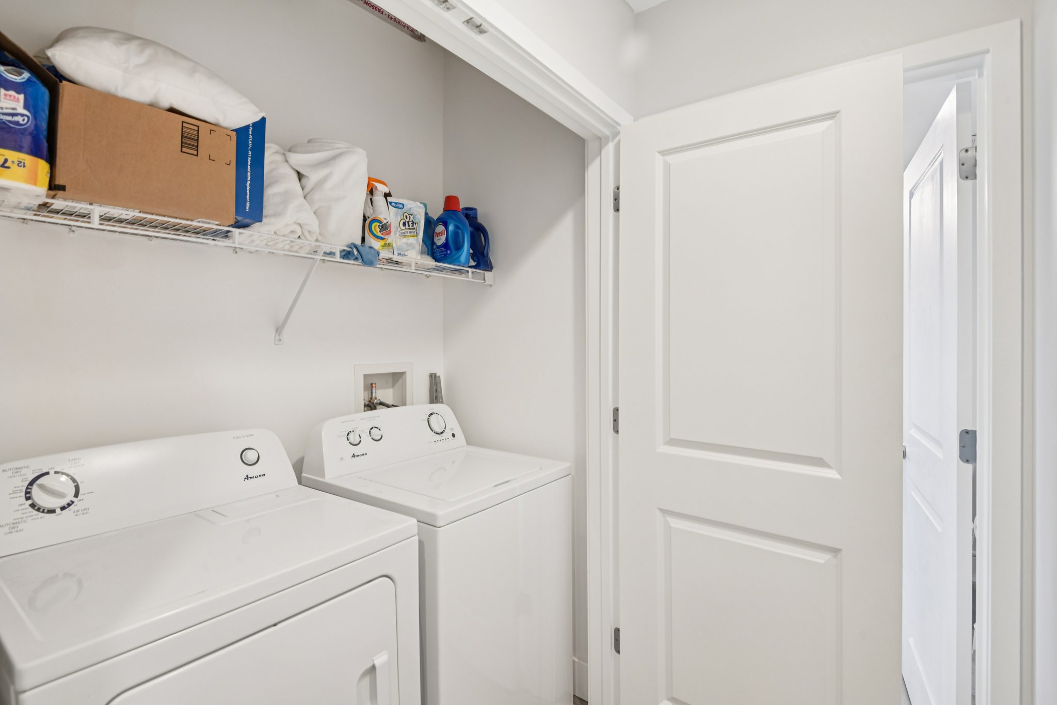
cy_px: 352
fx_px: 499
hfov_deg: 93.3
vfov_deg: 70.4
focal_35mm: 17
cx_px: 528
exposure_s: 1/10
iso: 400
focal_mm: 17
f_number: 8
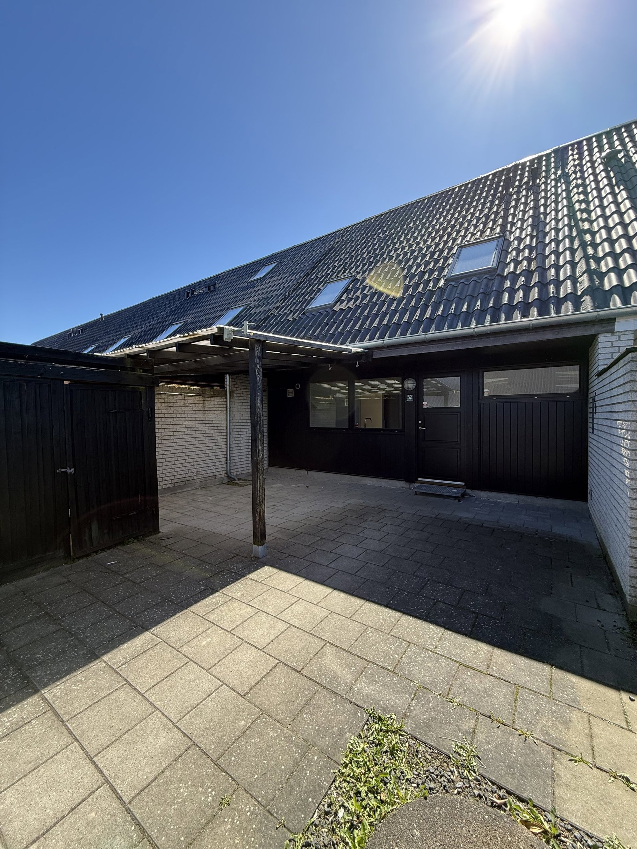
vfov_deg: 102.1
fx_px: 344
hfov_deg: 85.7
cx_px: 318
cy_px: 424
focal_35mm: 14
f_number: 2.2
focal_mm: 2.22
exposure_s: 1/535
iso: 64
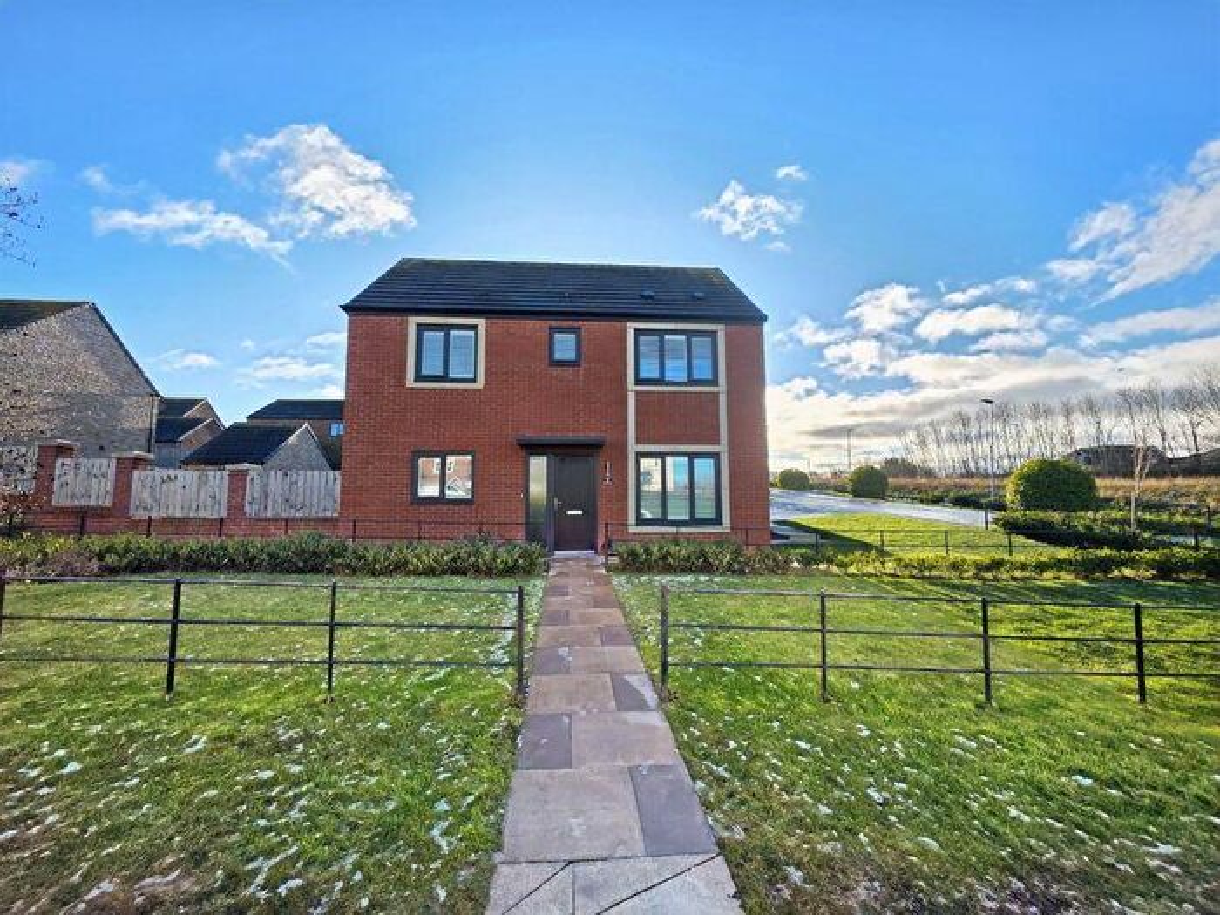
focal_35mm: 13
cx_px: 610
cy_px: 458
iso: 40
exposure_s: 1/833
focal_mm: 2.2
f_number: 1.9
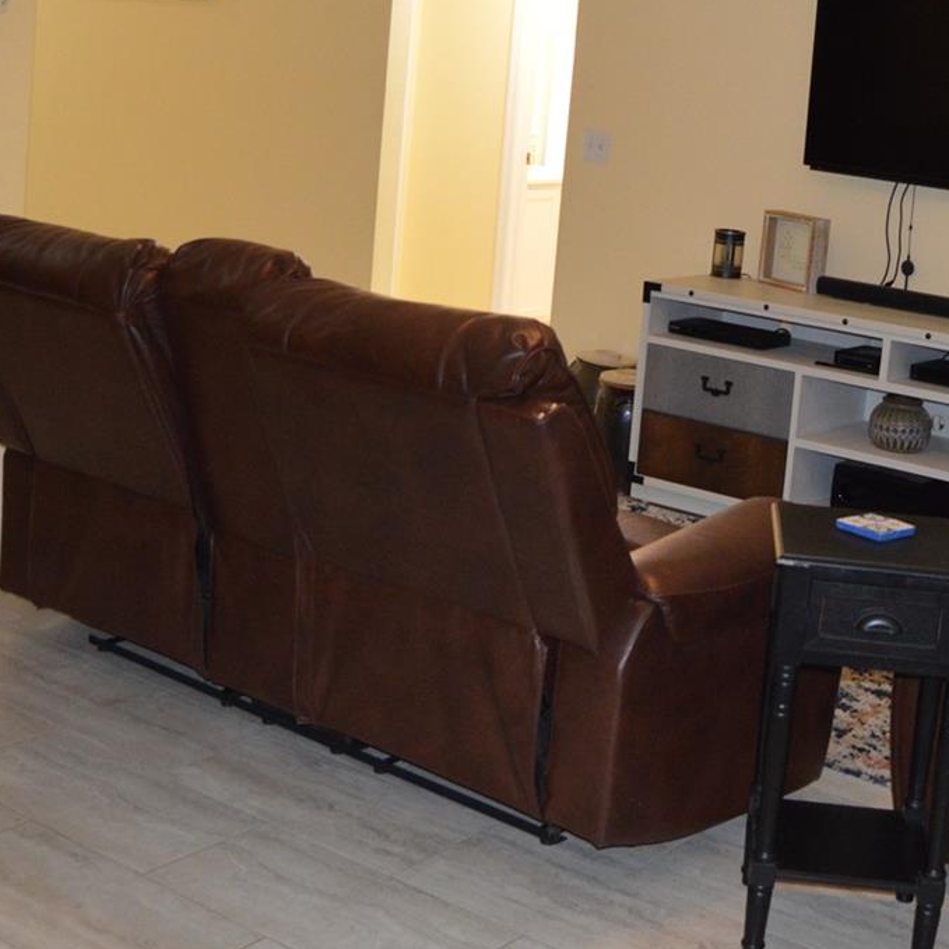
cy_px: 231
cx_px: 650
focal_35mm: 54
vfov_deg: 31.1
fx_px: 1675
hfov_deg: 31.3
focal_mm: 18
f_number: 3.5
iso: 1600
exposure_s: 1/60
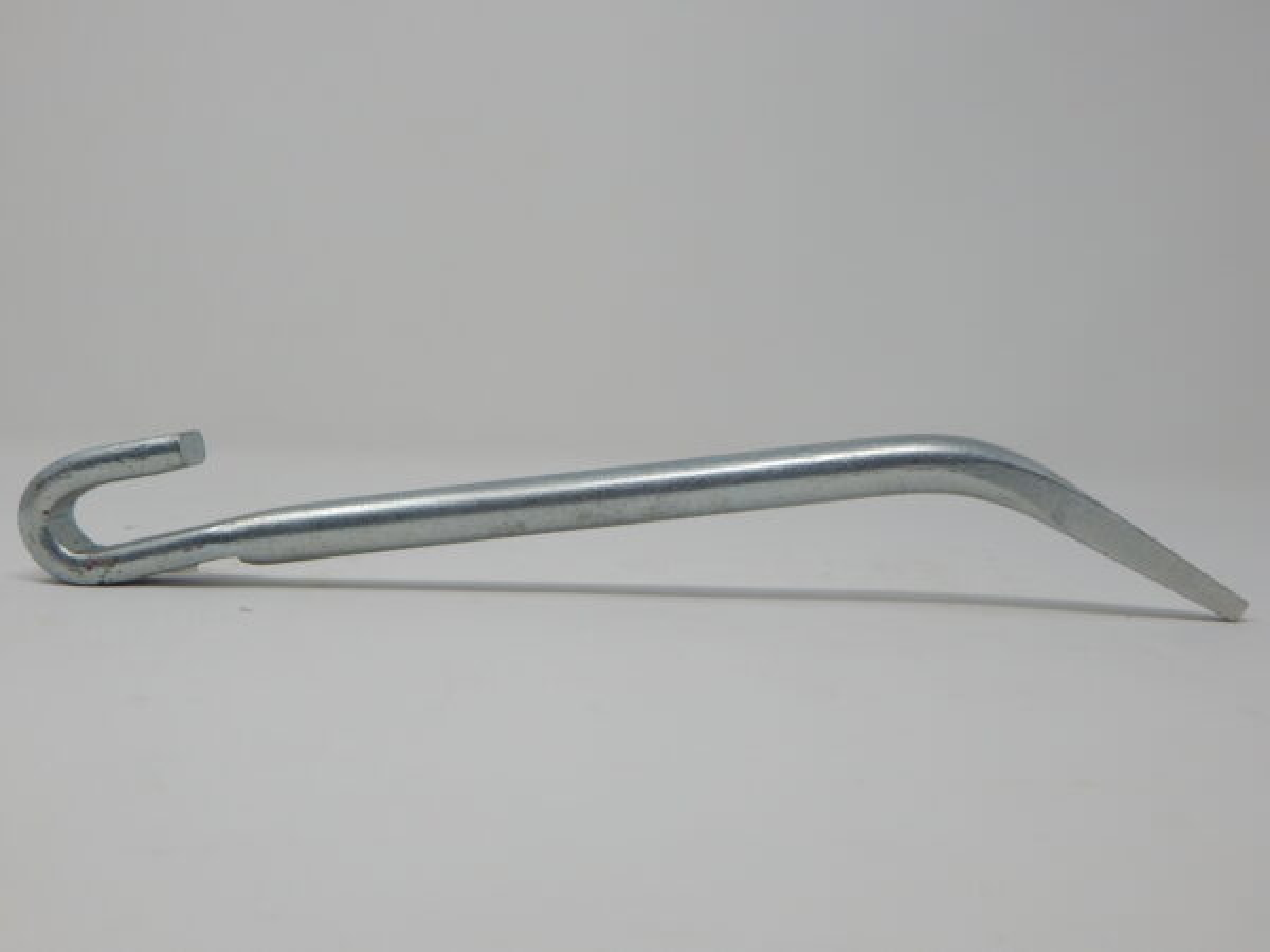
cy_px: 476
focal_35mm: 43
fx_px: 1578
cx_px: 635
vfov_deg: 33.6
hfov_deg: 43.9
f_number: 3.6
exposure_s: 1/125
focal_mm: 7.7
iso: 125
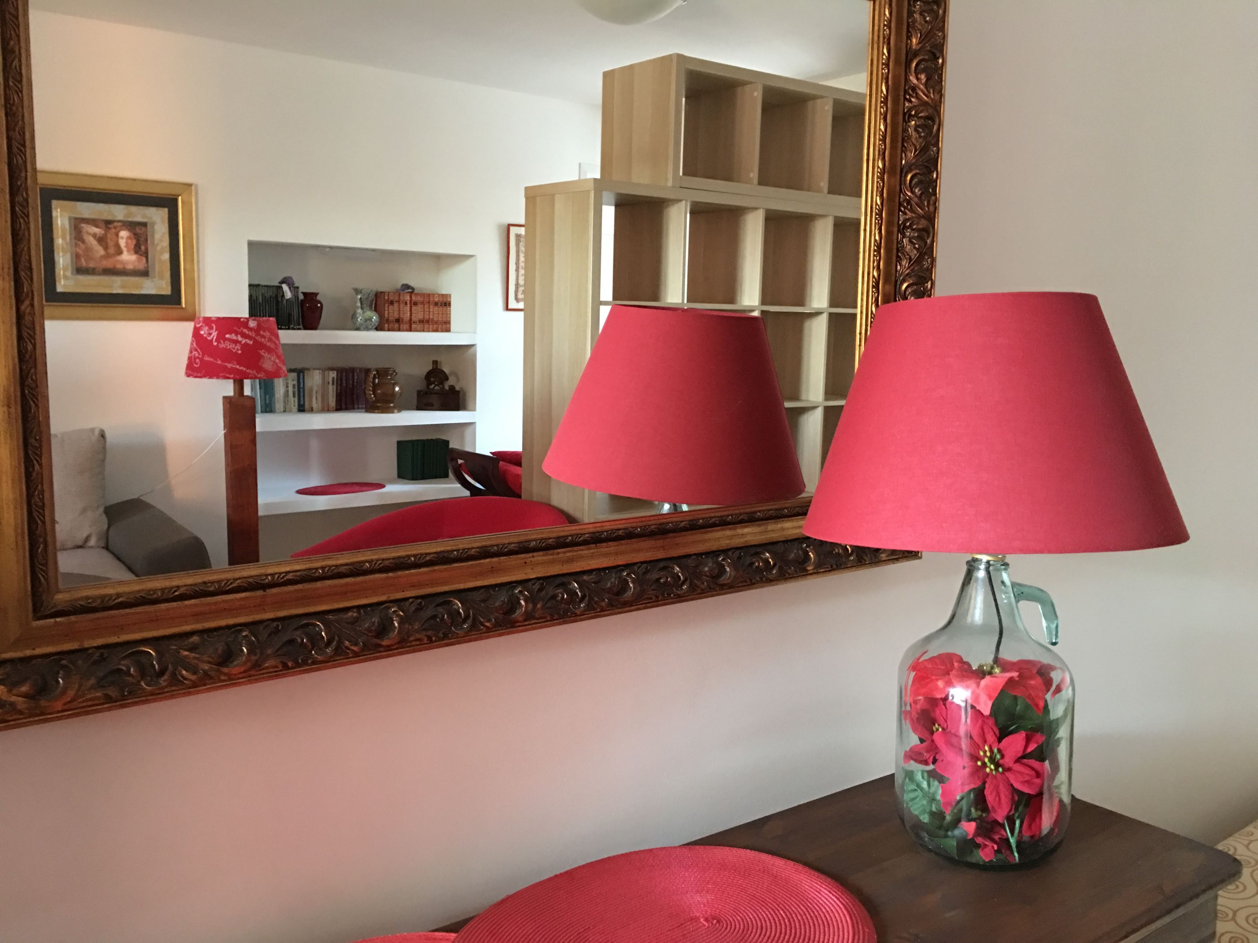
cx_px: 629
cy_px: 472
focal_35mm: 29
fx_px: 1054
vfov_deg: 48.2
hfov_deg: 61.7
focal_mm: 4.15
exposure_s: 1/4
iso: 100
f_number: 2.2
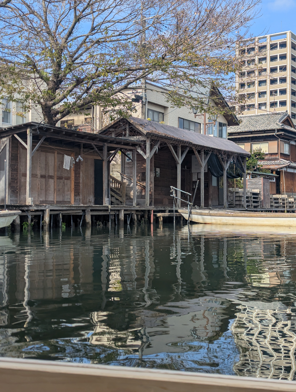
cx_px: 148
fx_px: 546
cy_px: 196
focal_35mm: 48
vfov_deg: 39.6
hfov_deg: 30.3
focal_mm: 6.81
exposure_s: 1/1808
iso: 43
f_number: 1.85
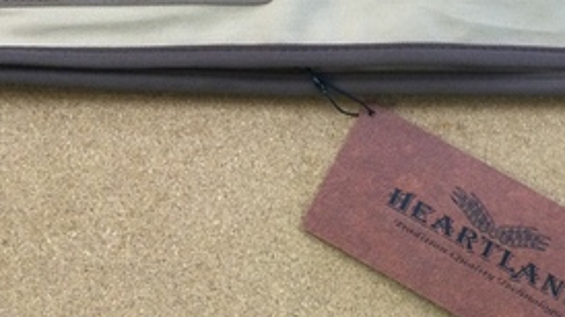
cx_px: 423
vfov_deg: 15.6
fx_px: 1108
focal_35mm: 74
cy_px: -80
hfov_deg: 28.2
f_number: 2.4
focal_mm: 3.3
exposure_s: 1/30
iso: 80
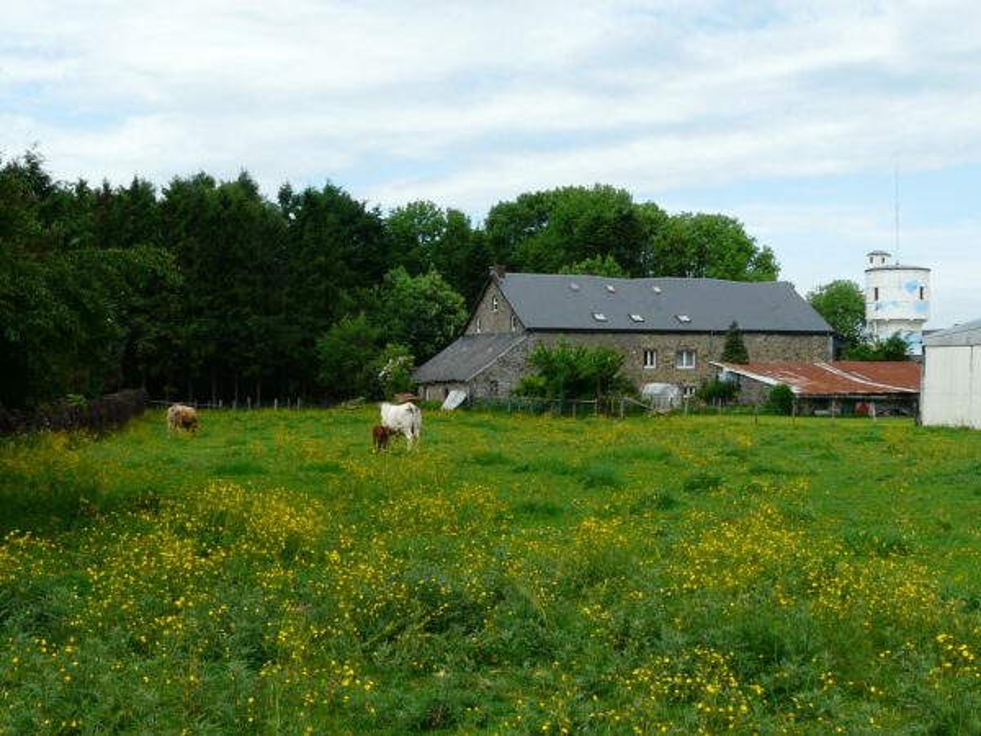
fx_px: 1275
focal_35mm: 45
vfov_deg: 32.2
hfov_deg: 42.1
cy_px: 368
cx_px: 490
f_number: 5.6
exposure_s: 1/250
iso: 100
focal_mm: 4.6
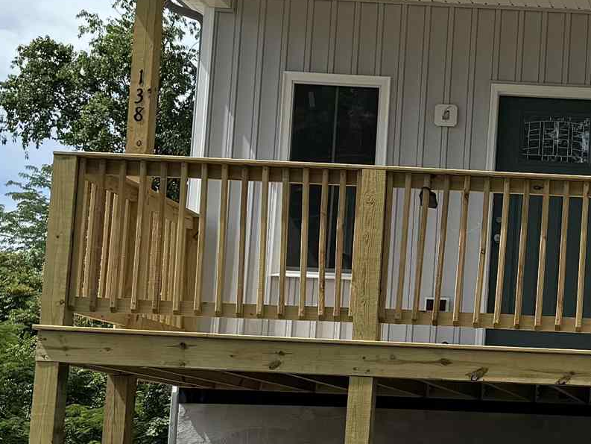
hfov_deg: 19.7
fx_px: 1588
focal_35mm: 93
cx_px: 721
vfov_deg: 15.8
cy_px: 325
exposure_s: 1/4049
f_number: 1.78
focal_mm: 6.76
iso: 80
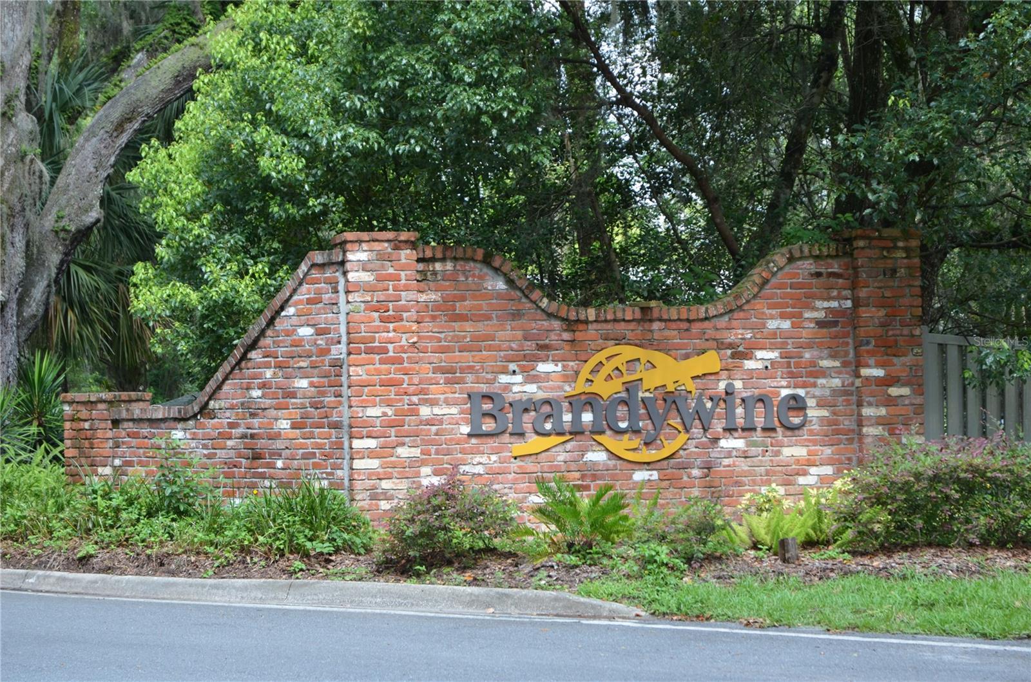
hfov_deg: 24.7
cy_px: 341
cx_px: 516
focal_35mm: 82
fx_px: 2357
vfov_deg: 16.5
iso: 200
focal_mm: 55
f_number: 5.6
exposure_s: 1/125
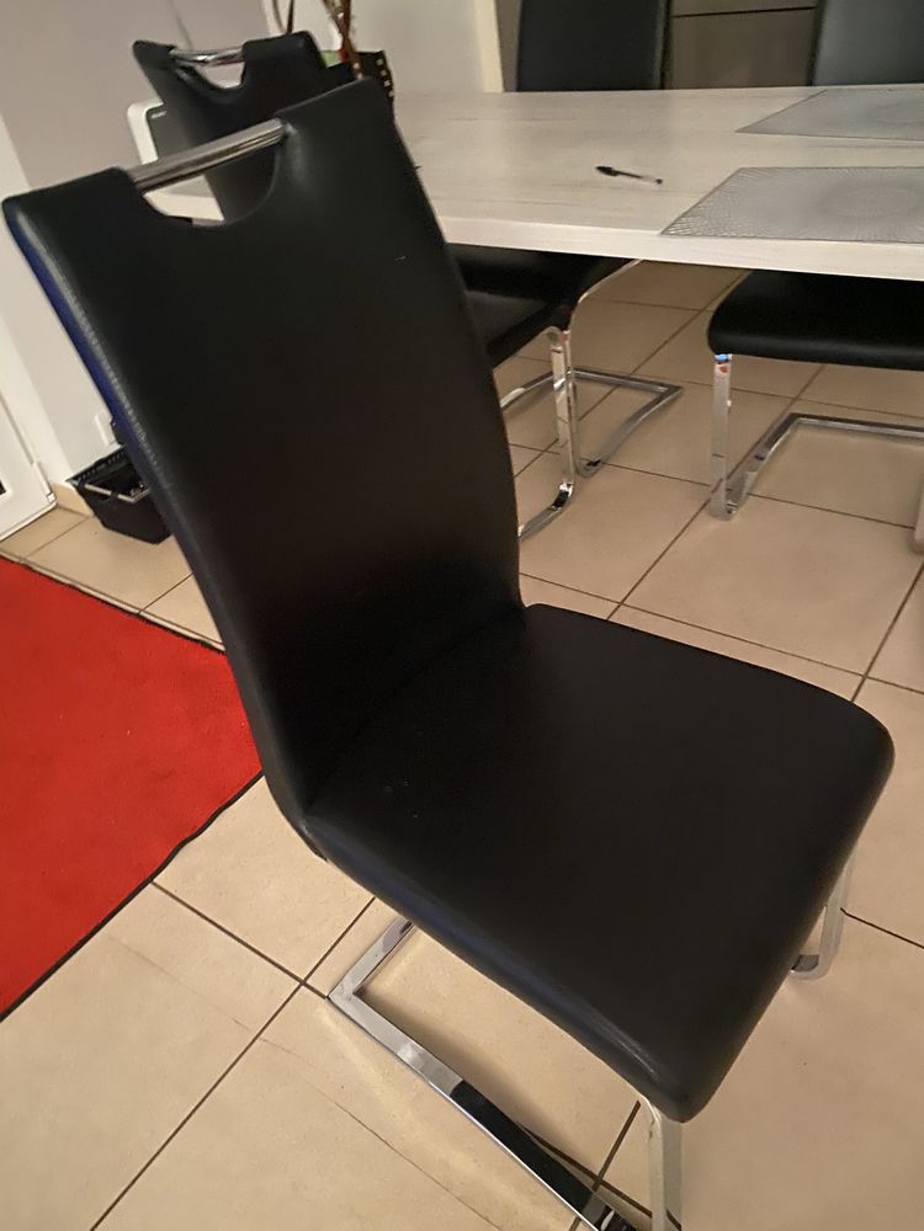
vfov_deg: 67.3
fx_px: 925
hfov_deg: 53.1
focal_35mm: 26
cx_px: 462
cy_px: 616
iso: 800
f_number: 1.8
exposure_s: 1/8
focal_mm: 4.25
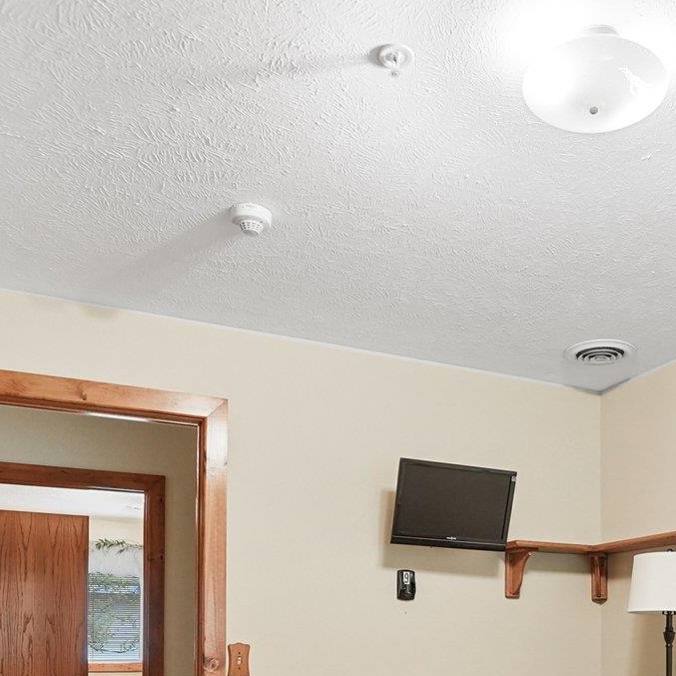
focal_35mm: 36
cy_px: 635
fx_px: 795
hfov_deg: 45.3
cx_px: 455
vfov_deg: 41.6
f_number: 2.8
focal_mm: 14
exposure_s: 1/125
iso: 2500
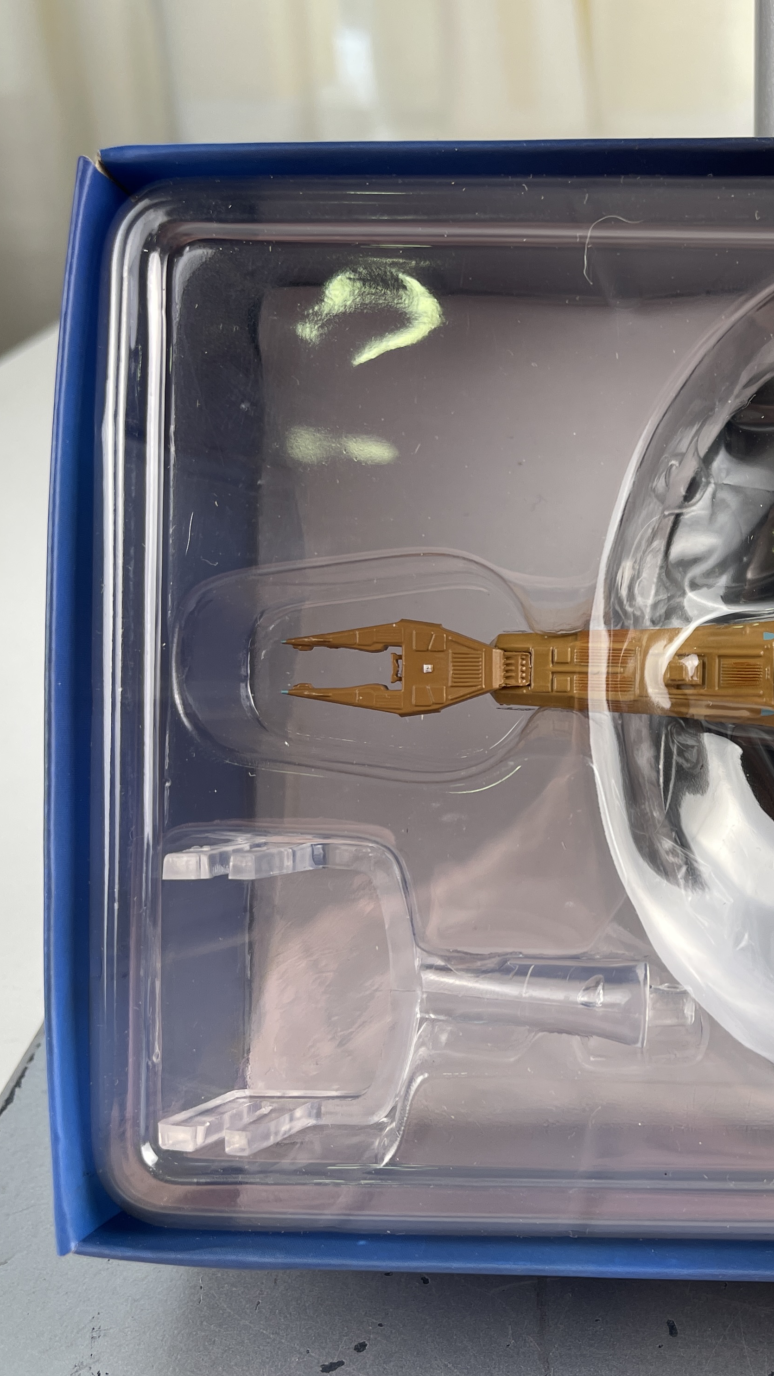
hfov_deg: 29.8
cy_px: 686
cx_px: 780
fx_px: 1350
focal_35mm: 37
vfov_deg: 54.0
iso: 50
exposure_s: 1/100
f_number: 1.6
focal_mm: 5.1
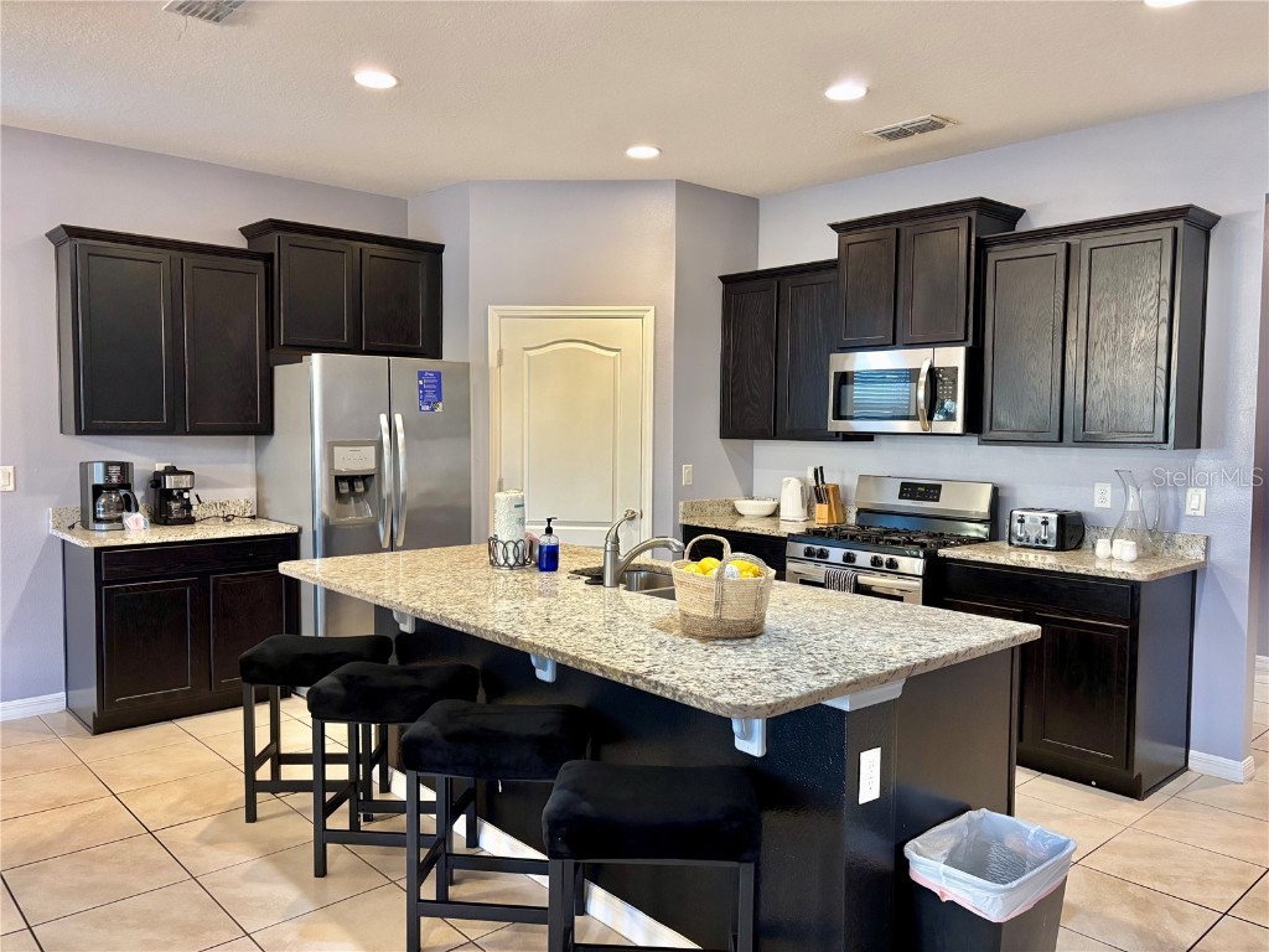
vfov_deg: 53.1
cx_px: 634
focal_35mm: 26
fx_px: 953
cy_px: 476
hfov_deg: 67.3
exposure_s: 1/60
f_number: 1.6
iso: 400
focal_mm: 5.96
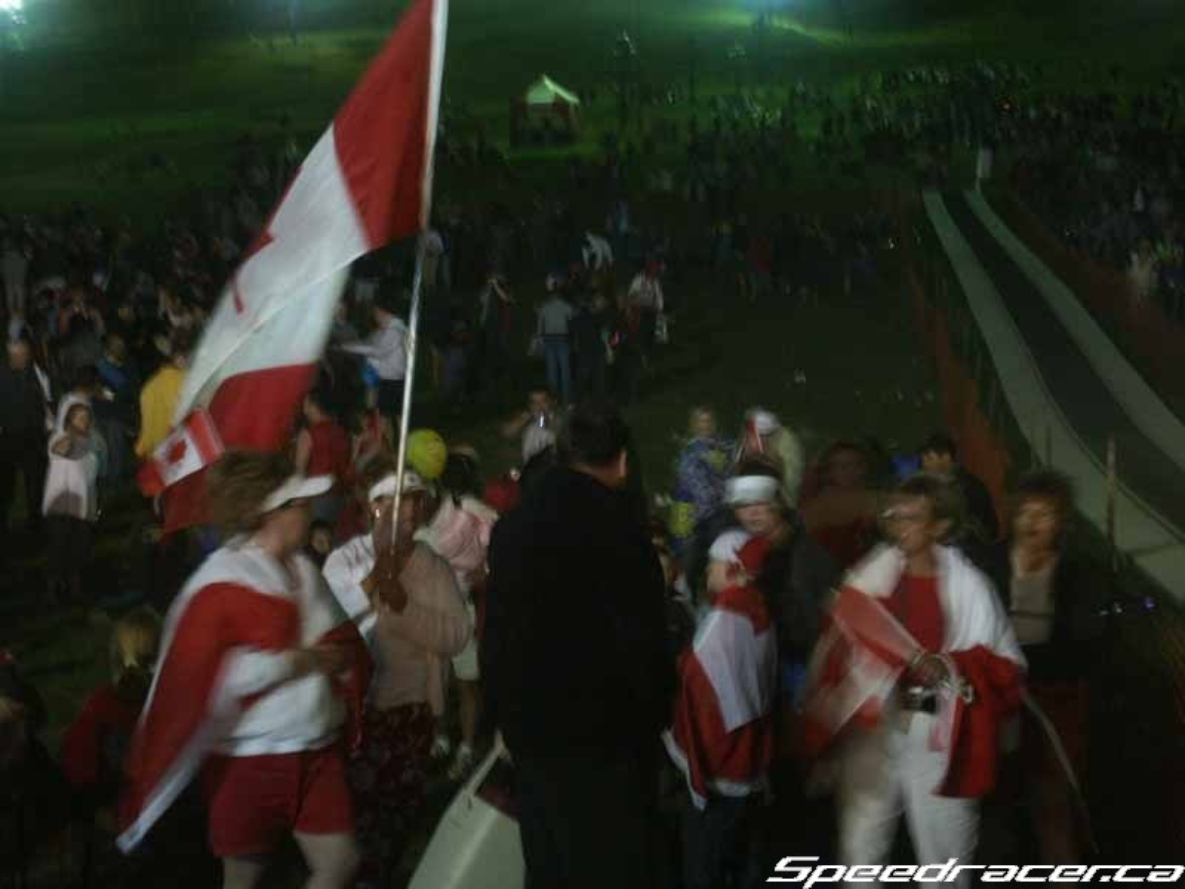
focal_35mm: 77
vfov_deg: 19.1
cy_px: 444
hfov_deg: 25.3
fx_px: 2636
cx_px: 592
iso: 200
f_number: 3.5
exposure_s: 1/6
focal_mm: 19.23
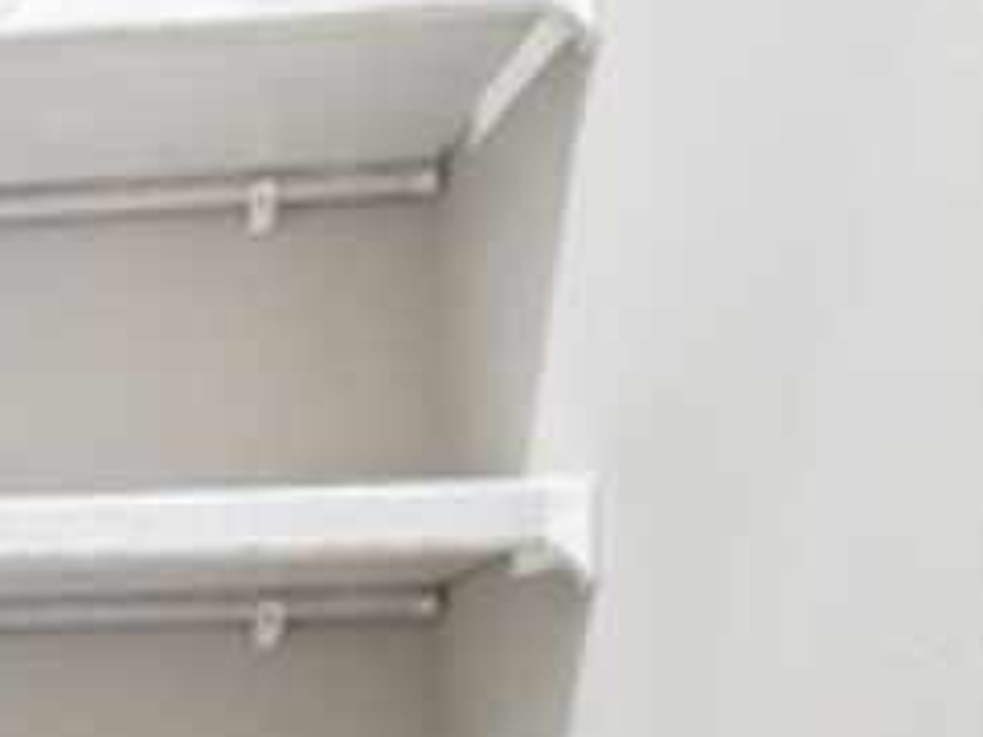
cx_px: -496
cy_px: 938
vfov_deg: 18.0
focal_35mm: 77
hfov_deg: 21.3
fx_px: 2187
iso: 100
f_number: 7.1
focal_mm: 10
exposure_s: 1/2.5
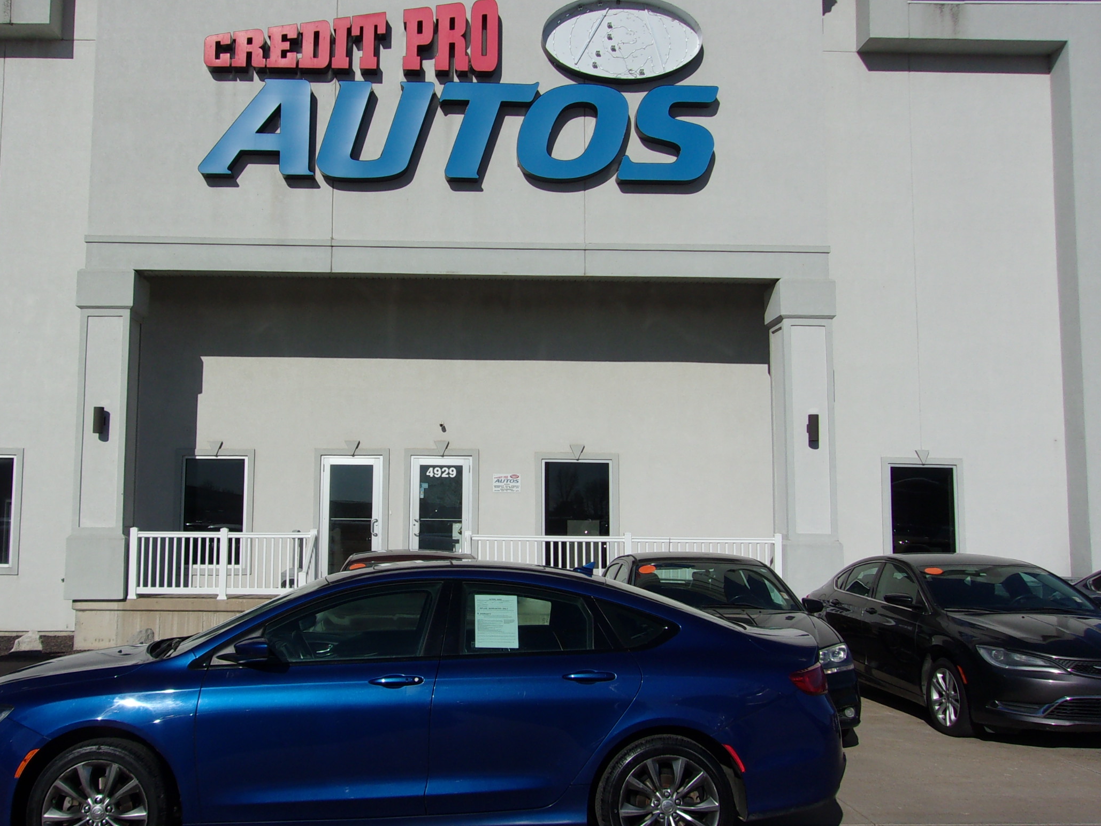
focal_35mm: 34
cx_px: 457
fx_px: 1082
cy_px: 403
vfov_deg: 41.8
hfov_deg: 53.7
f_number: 10.4
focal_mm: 4.9
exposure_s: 1/300
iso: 80
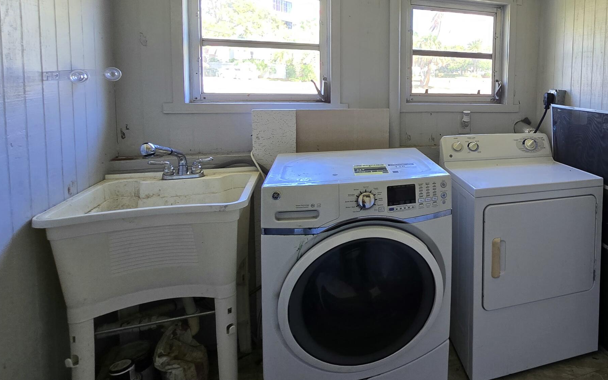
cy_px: 105
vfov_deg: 51.2
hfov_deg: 68.6
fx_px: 381
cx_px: 498
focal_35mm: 23
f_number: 2.2
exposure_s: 1/60
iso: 100
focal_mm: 2.2
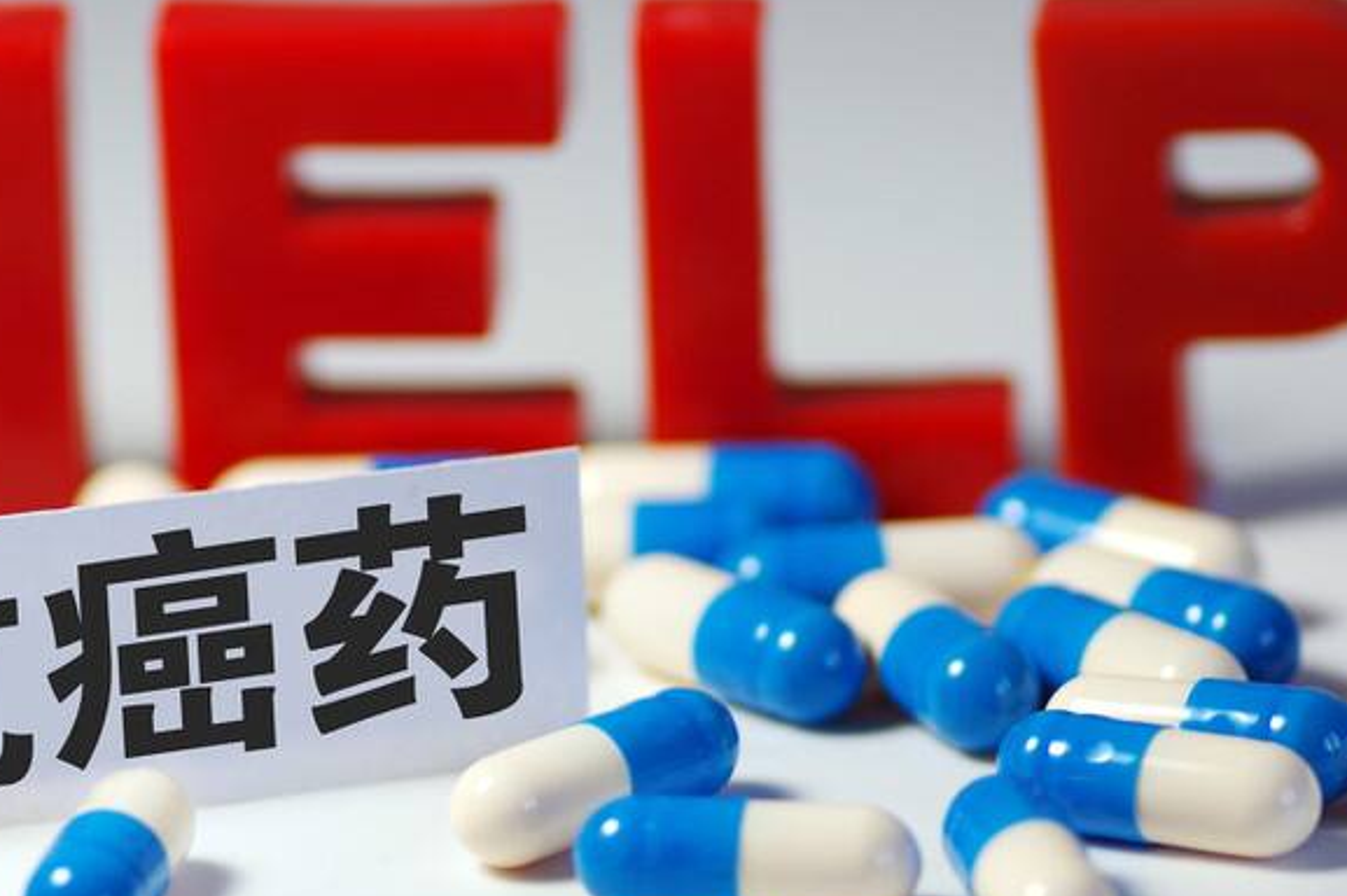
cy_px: 701
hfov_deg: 6.6
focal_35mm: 312
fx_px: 11667
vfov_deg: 4.4
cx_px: 432
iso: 100
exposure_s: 1/80
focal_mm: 100
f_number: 3.2
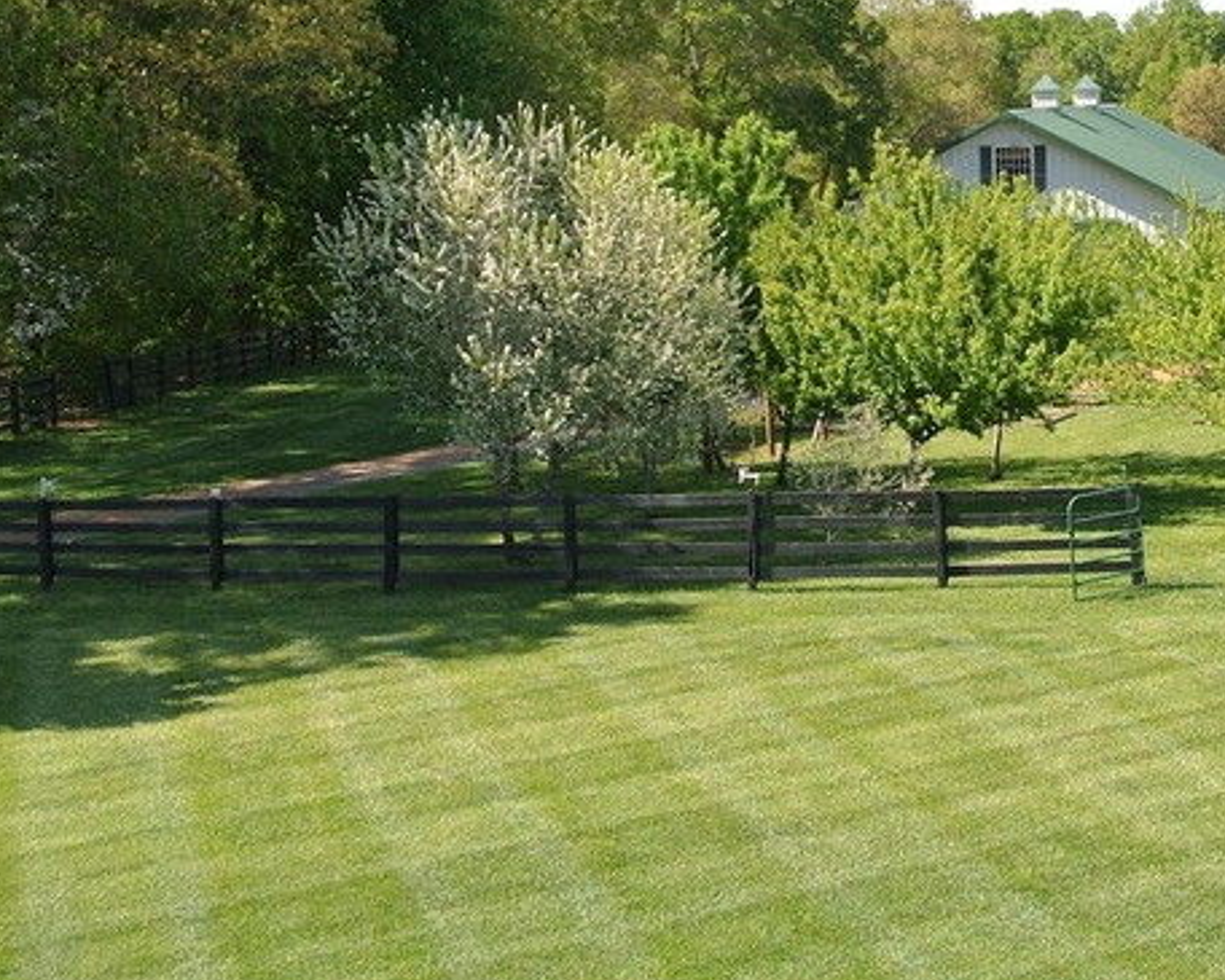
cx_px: 1061
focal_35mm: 75
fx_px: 2720
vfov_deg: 20.4
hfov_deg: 24.8
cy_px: 338
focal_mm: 15.7
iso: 100
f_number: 5
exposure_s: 1/250
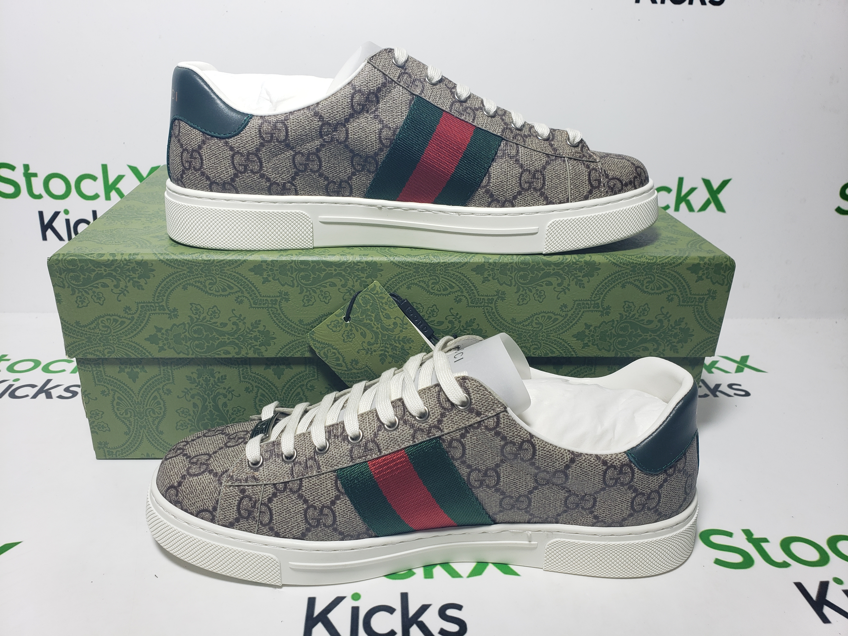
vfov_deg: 53.1
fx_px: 637
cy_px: 318
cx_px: 424
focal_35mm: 26
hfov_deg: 67.3
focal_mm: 4.3
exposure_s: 1/159
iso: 50
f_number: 2.4
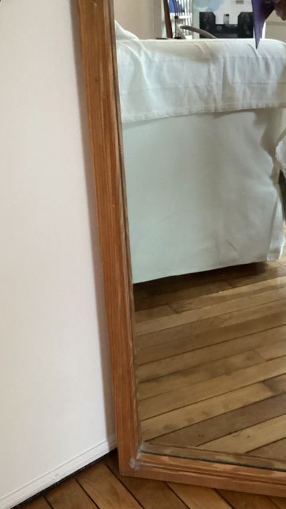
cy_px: 286
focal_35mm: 46
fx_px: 620
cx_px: 211
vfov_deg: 44.5
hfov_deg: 25.7
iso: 500
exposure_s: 1/30
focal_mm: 3.3
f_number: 2.4
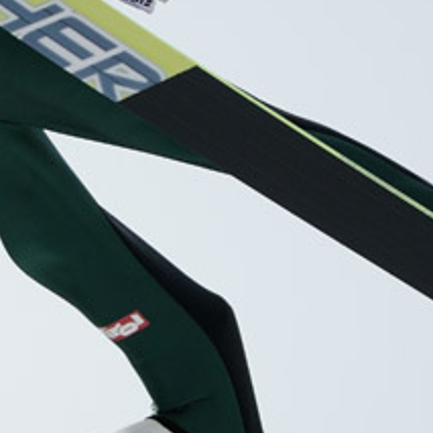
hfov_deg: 1.4
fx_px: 18298
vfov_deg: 1.4
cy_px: 199
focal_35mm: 1293
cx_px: -116
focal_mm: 300
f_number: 4
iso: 200
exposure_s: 1/3200
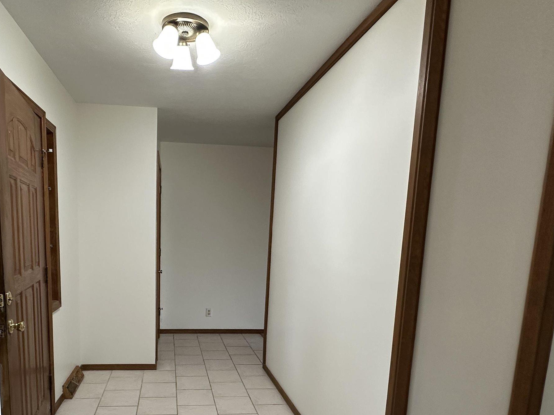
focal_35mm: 24
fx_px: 384
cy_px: 286
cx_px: 209
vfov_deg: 55.3
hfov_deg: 70.5
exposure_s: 1/99
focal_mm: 2.22
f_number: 2.2
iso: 200
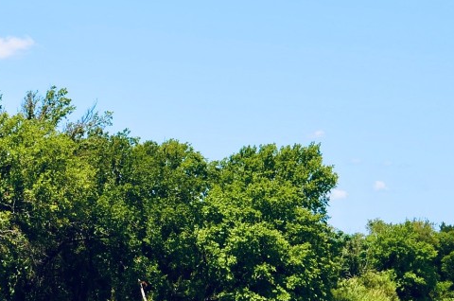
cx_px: 65
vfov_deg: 15.6
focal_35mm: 87
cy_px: 150
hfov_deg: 23.0
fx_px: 1095
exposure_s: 1/125
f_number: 11
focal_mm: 24
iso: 180
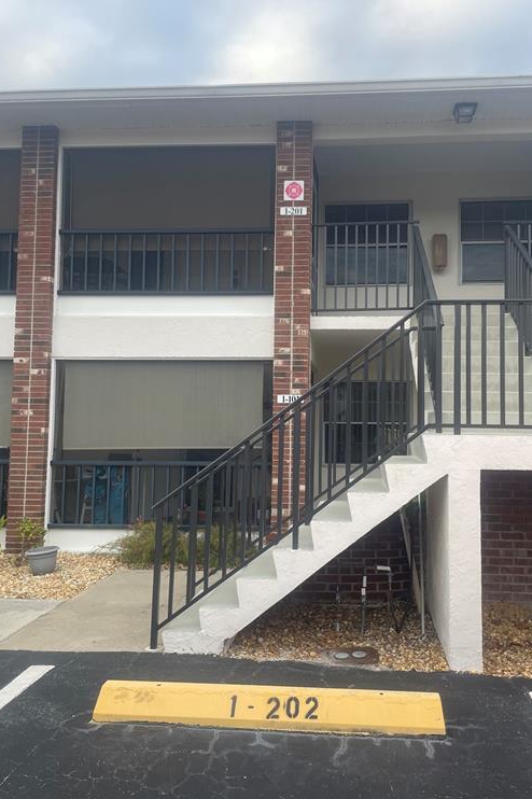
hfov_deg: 46.2
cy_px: 395
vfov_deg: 65.5
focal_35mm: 28
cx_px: 304
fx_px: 621
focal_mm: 4.2
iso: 32
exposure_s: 1/177
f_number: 1.6
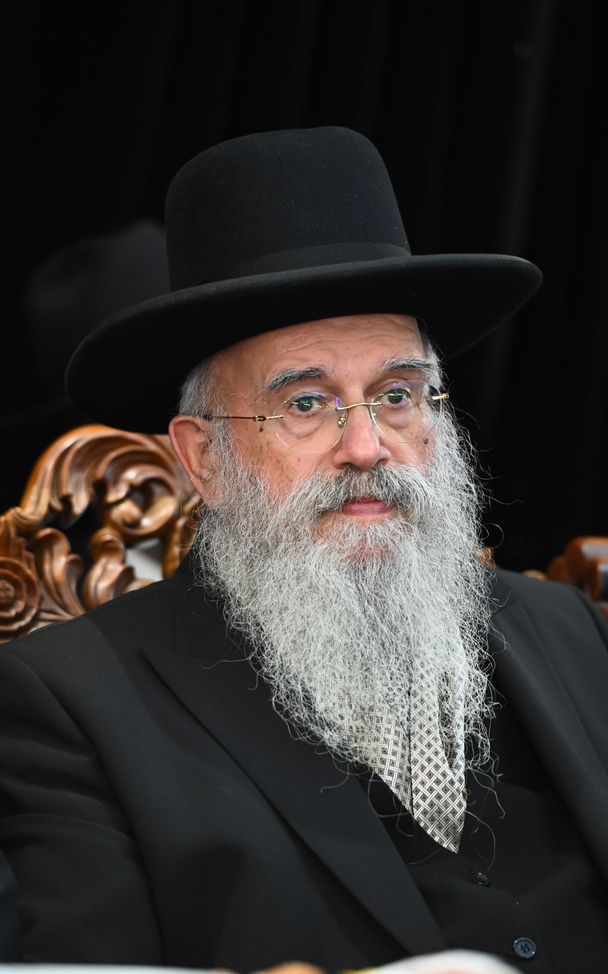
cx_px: 316
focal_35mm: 204
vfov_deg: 10.3
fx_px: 5409
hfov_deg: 6.4
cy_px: 487
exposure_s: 1/160
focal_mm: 200
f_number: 4.5
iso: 1600
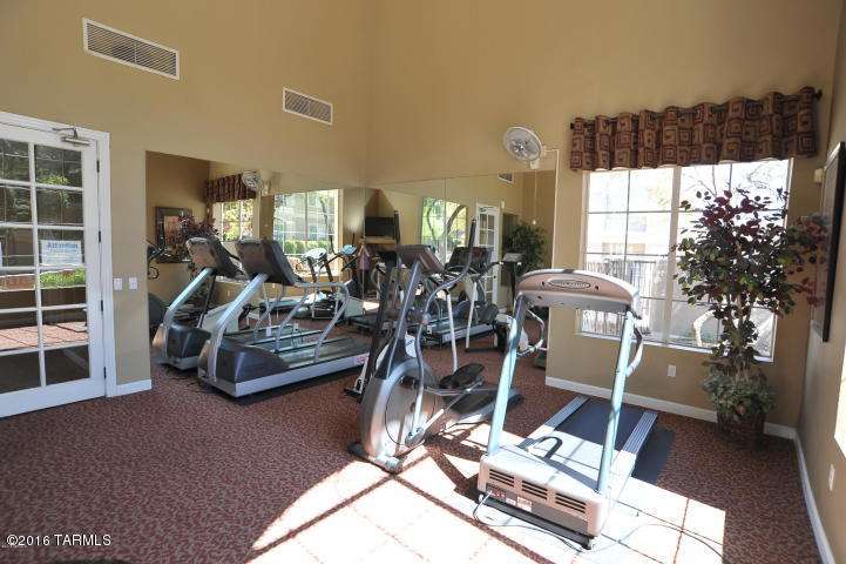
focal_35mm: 18
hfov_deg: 90.0
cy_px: 282
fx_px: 423
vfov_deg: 67.3
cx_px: 423
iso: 250
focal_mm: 18
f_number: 8
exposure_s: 1/30
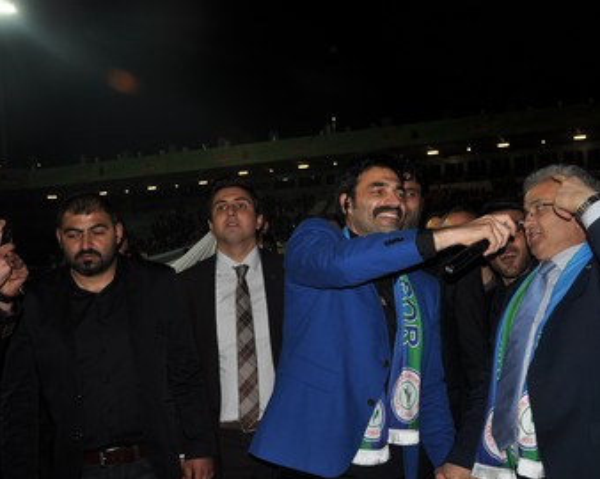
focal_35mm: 39
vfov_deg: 38.2
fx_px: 692
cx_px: 385
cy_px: 232
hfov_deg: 46.3
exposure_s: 1/60
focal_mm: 20
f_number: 3.8
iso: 200
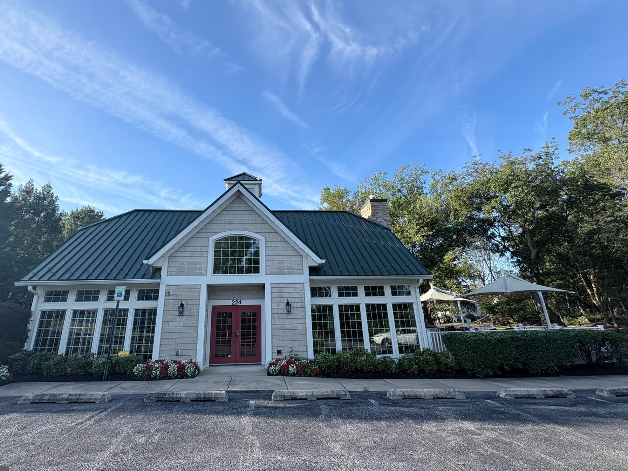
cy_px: 226
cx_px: 280
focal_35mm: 16
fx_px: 290
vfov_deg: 78.1
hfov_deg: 94.1
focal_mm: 2.22
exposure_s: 1/831
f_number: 2.2
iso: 40
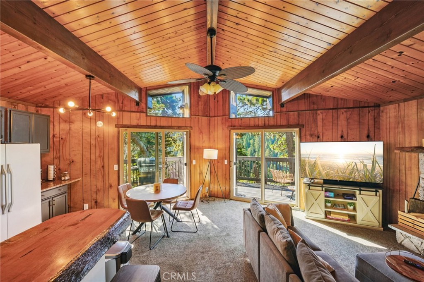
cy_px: 141
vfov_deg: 81.2
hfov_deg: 104.3
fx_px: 165
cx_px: 212
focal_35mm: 14
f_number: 8
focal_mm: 14
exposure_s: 1/30
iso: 200
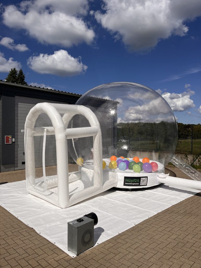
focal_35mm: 26
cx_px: 100
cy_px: 134
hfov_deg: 53.1
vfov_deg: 67.3
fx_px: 201
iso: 50
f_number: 1.6
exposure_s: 1/13333
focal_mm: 5.1
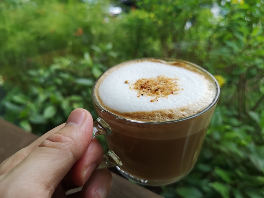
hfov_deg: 65.3
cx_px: 132
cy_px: 99
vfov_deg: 51.4
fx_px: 206
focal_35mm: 27
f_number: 1.8
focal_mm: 3.95
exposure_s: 1/294
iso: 50
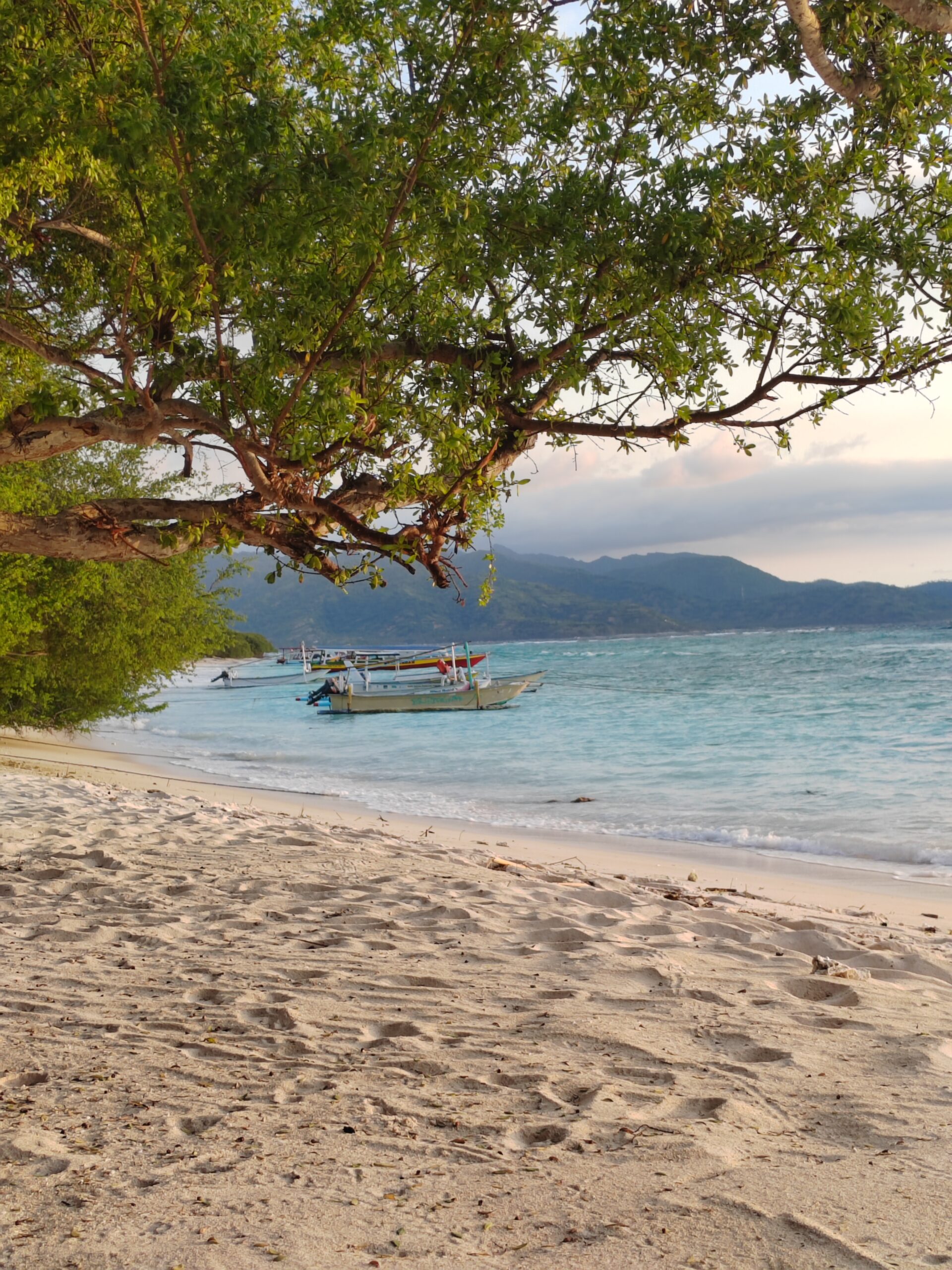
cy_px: 635
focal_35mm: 54
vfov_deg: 35.5
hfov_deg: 27.0
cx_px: 476
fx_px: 1980
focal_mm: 5.52
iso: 100
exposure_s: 1/237
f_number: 1.9
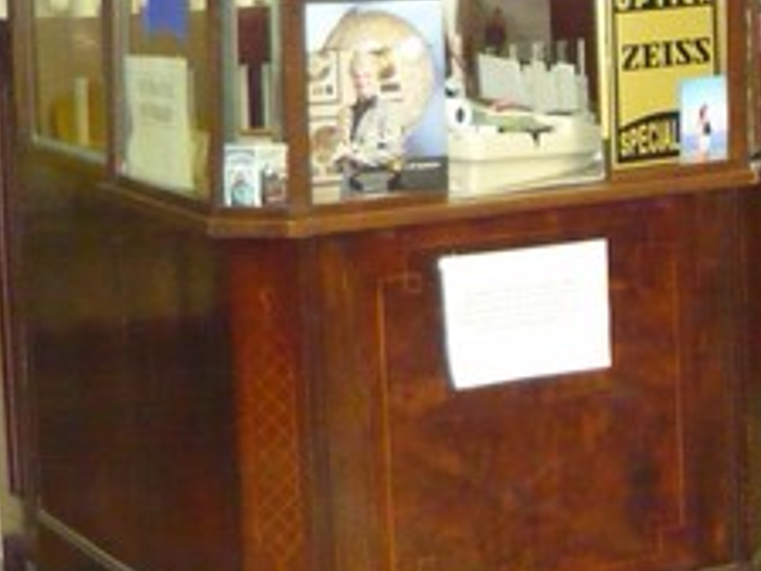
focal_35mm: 118
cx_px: 992
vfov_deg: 12.4
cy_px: 3
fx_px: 2594
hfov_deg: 15.8
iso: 640
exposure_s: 1/30
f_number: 2.8
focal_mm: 5.5
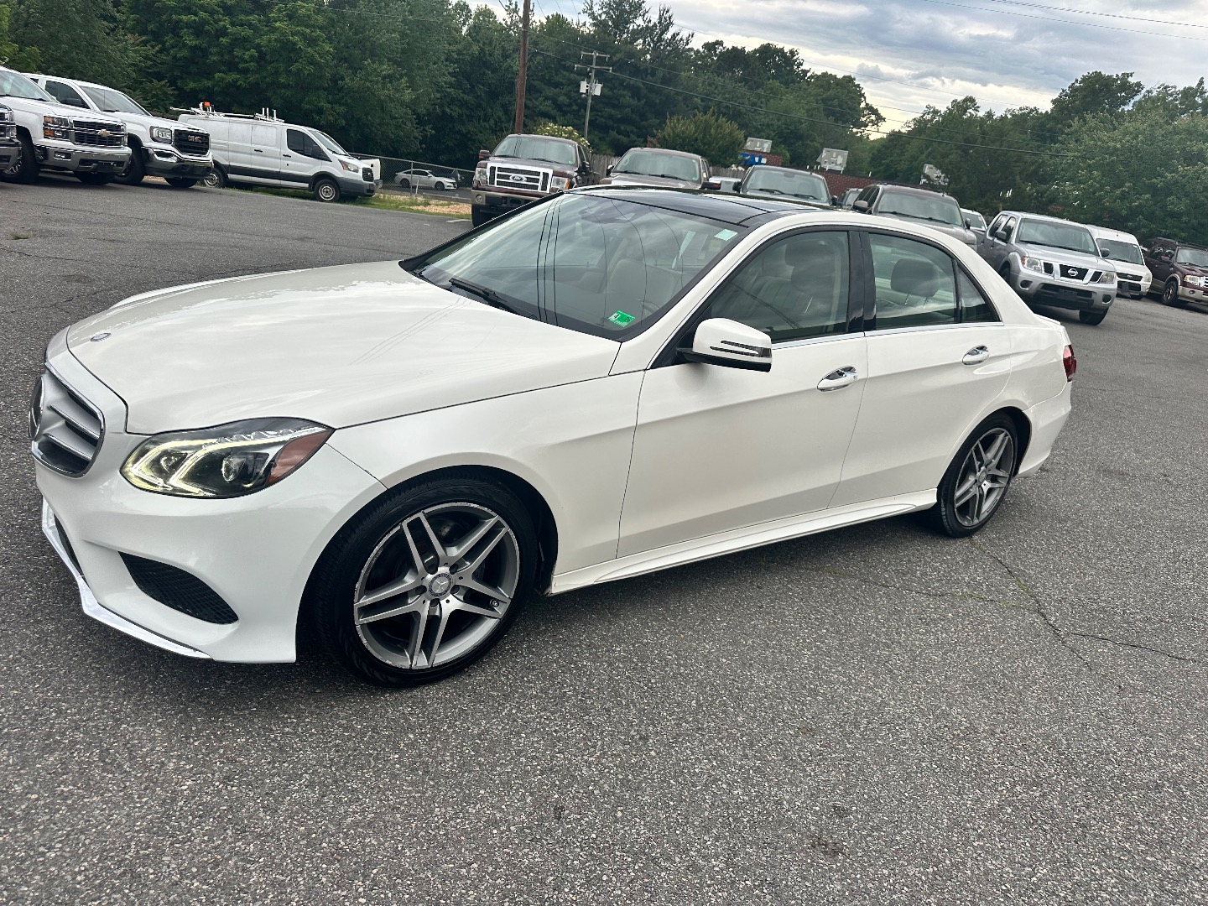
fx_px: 838
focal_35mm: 24
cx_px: 604
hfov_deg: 71.6
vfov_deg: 56.8
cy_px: 453
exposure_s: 1/750
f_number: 1.78
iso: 100
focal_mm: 6.86
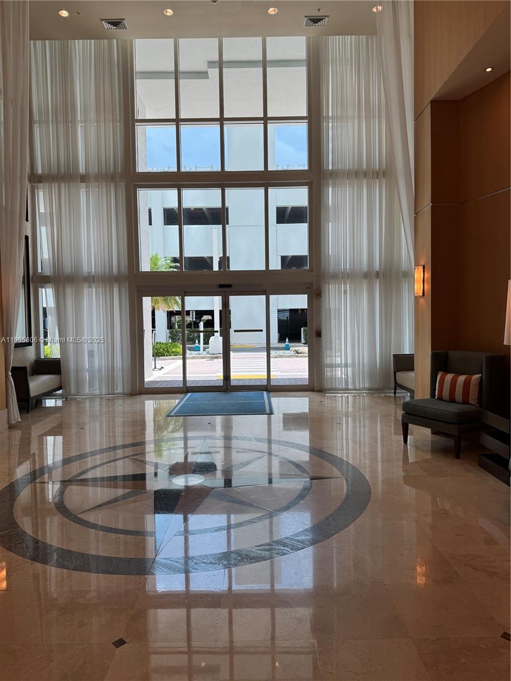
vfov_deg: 71.6
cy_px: 340
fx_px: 472
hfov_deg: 56.8
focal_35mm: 24
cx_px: 256
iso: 80
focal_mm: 6.76
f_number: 1.78
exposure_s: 1/912
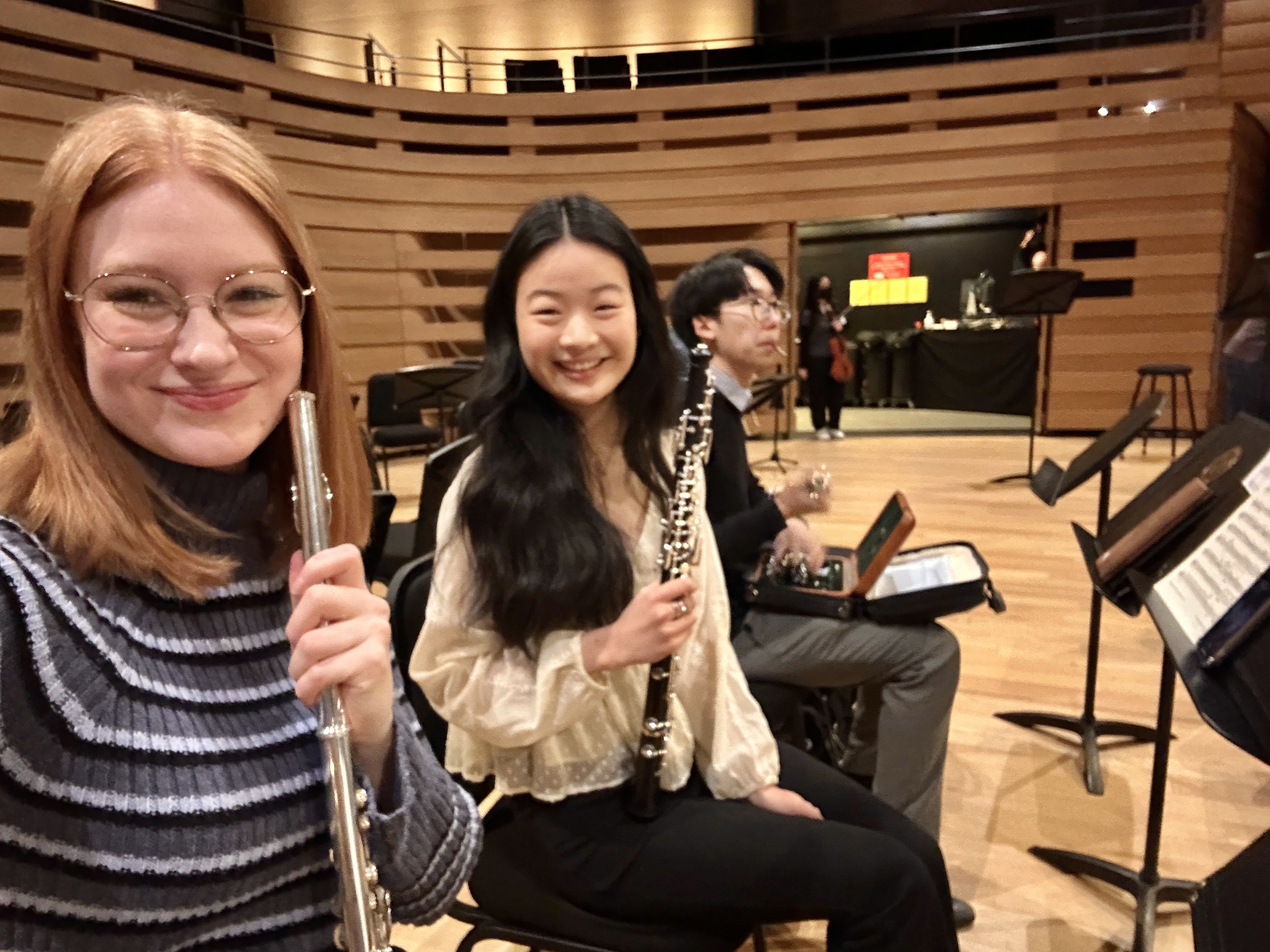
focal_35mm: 23
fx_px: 844
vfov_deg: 58.9
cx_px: 635
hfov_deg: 73.9
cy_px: 476
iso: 500
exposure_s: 1/17
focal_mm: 2.69
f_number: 1.9
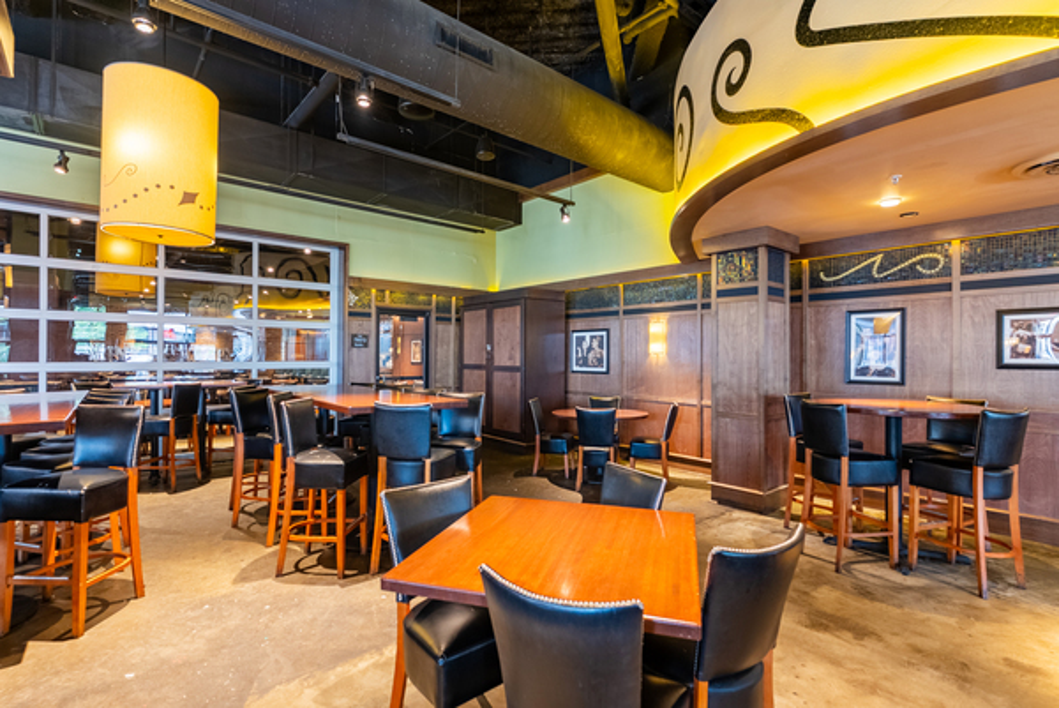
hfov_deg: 93.2
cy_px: 354
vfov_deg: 70.5
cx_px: 530
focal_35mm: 17
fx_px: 500
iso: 800
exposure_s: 1/10
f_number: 5.6
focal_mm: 17
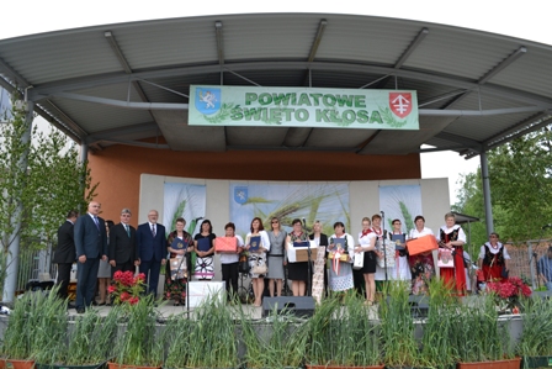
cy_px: 184
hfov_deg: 67.4
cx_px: 276
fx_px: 414
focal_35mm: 27
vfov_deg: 48.0
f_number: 5.6
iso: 160
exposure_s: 1/125
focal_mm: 18
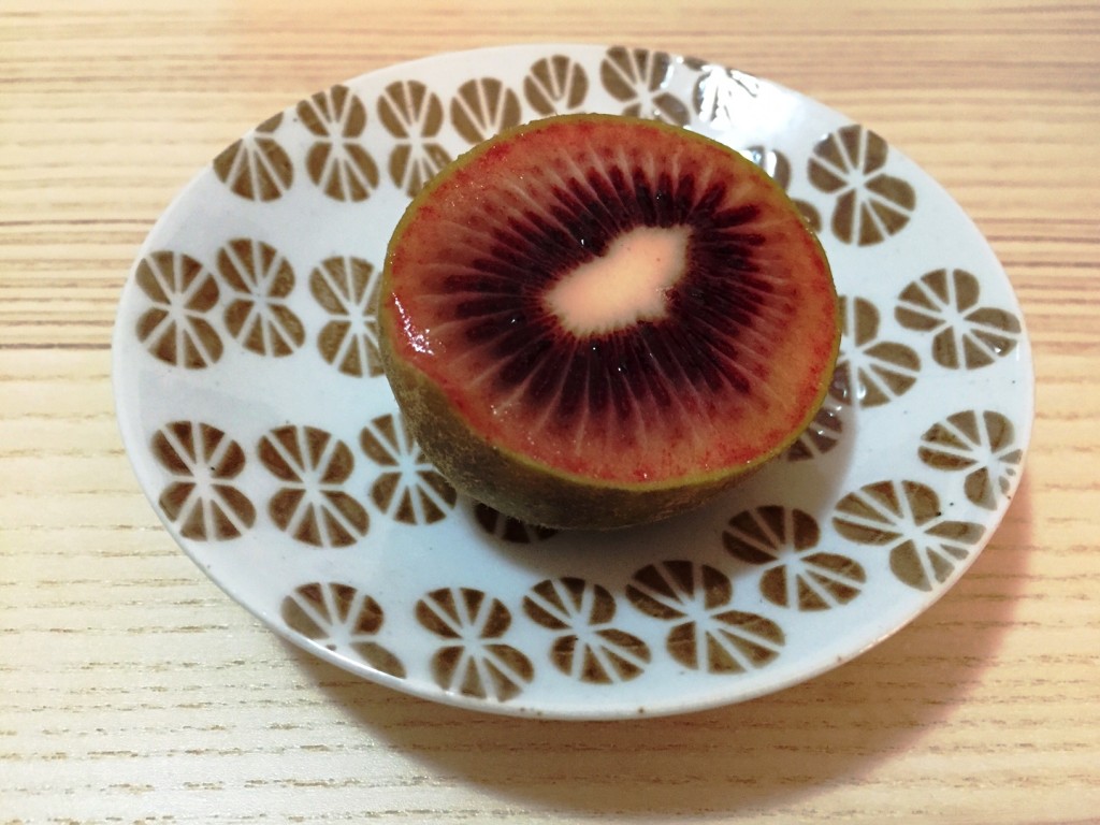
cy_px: 412
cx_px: 550
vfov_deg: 48.2
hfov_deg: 61.7
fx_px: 922
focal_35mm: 29
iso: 320
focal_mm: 4.15
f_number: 2.2
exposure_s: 1/17
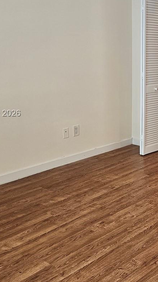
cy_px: 114
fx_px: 380
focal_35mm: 51
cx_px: 195
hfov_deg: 21.6
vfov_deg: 40.4
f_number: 1.7
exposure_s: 1/120
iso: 125
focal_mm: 6.3
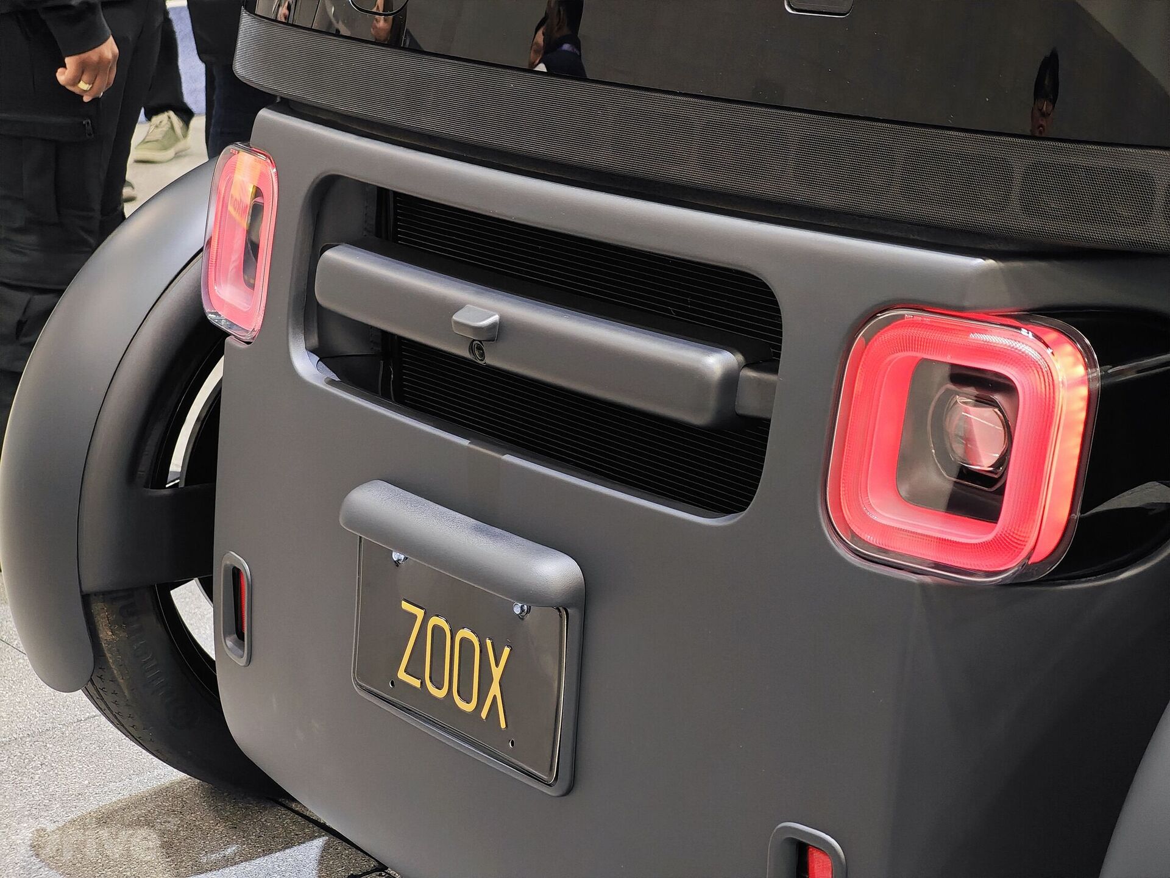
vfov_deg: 19.6
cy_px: 439
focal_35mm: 75
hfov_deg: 26.0
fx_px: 2535
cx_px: 585
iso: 500
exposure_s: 1/120
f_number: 1.8
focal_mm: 12.28
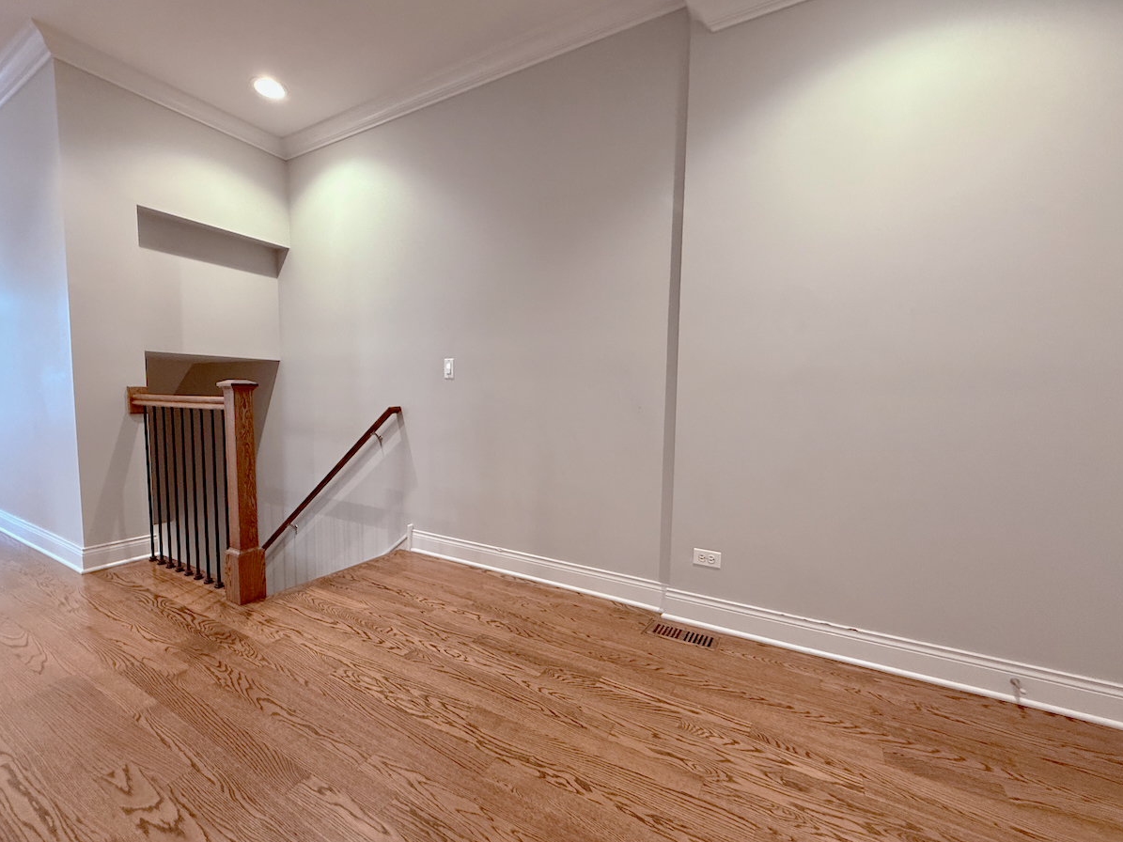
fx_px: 487
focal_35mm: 15
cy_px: 435
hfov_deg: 98.1
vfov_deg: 81.7
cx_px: 539
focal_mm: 2.22
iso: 320
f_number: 2.2
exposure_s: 1/60
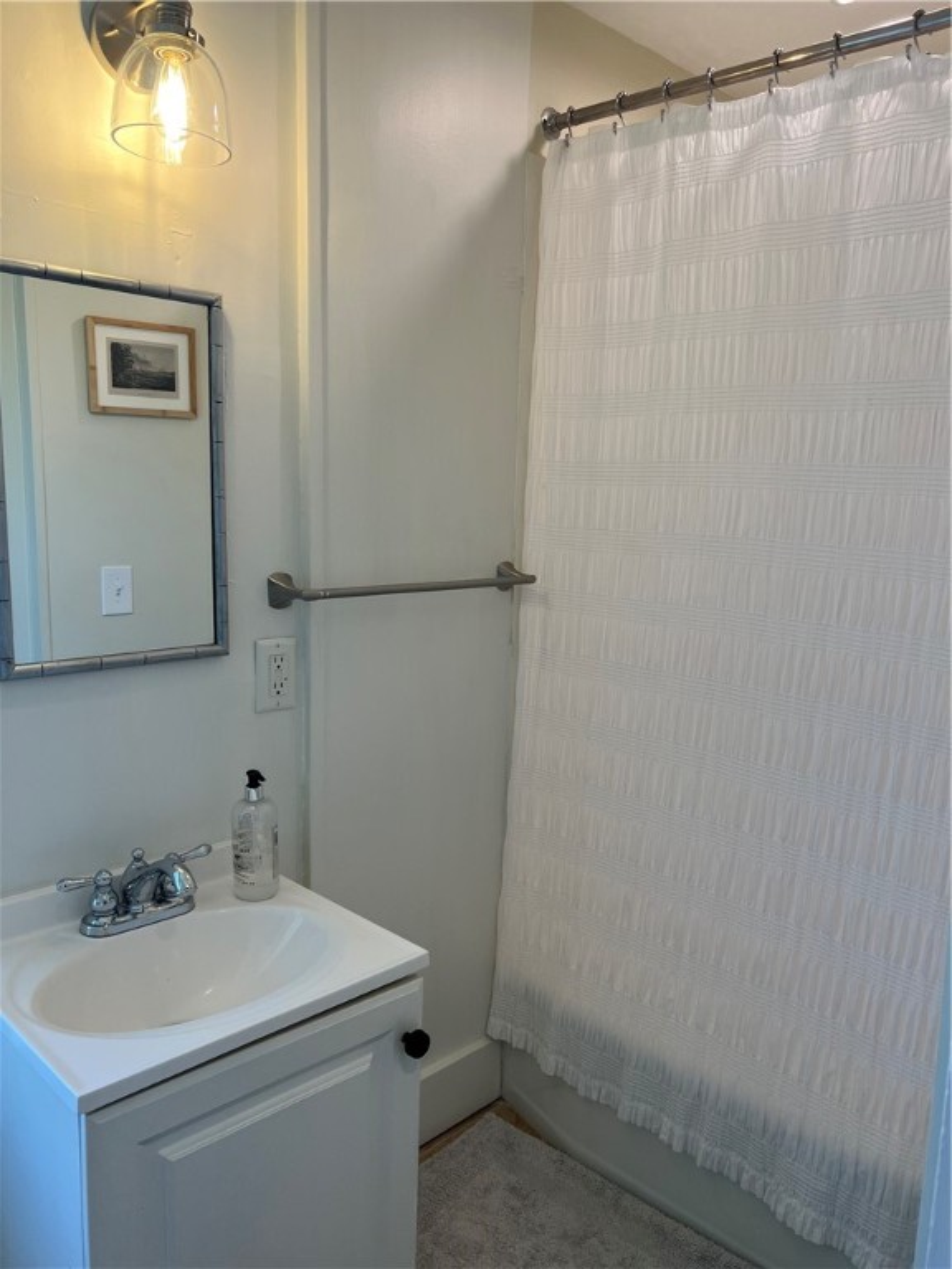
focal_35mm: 26
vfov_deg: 67.3
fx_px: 953
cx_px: 476
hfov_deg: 53.1
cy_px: 634
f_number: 1.5
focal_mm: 5.7
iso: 50
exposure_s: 1/120
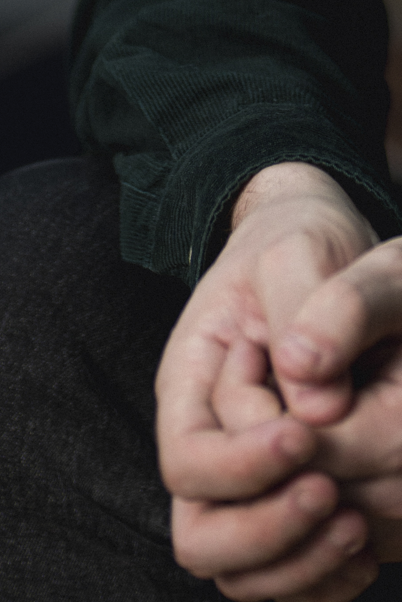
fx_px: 5276
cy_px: -588
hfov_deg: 4.4
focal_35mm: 315
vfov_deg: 6.4
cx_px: 311
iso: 100
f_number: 1.2
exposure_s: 1/1600
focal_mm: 50
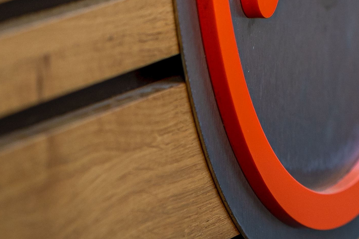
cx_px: 520
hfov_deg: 5.6
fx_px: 3638
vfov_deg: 3.7
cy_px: -149
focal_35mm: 365
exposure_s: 1/160
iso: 100
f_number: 3.2
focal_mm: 85
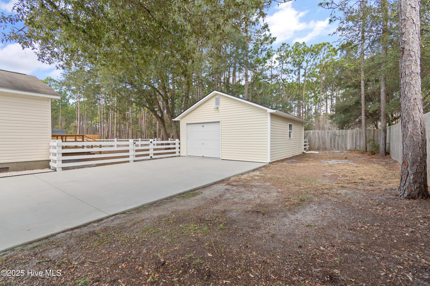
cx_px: 215
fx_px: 179
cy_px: 143
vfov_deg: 77.3
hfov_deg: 100.4
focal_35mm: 15
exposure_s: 1/80
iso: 100
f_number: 4.5
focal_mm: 10
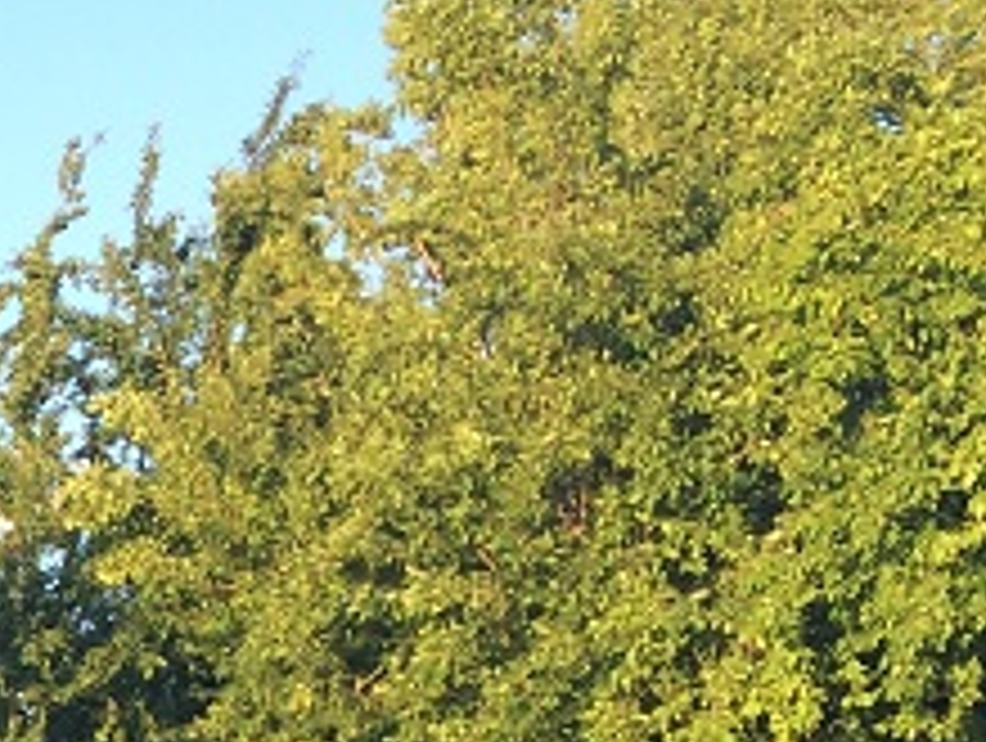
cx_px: -1184
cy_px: 1358
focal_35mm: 140
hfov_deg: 12.0
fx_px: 3994
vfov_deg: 10.0
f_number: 2.2
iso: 32
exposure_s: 1/275
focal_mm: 4.12
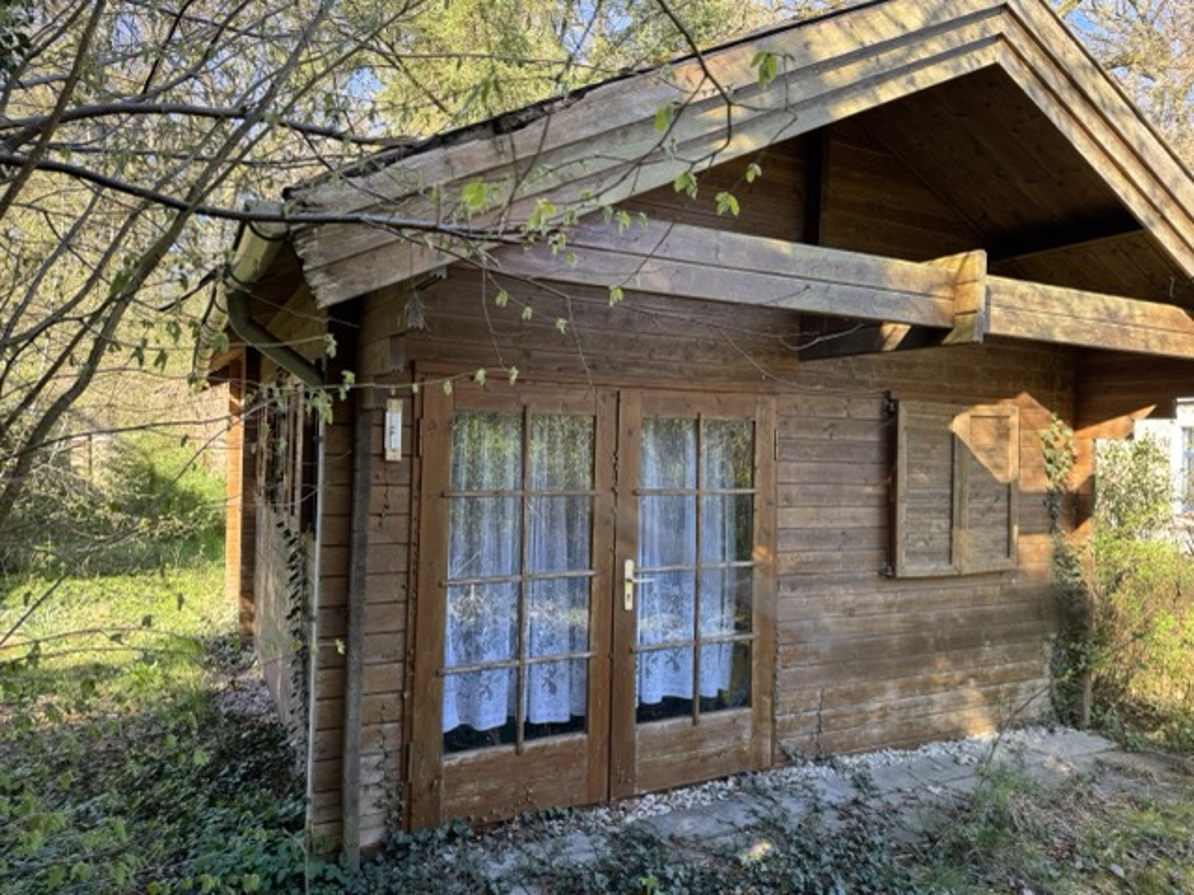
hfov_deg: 71.6
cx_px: 597
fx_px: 828
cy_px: 448
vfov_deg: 56.8
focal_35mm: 24
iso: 64
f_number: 1.78
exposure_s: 1/204
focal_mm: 6.76
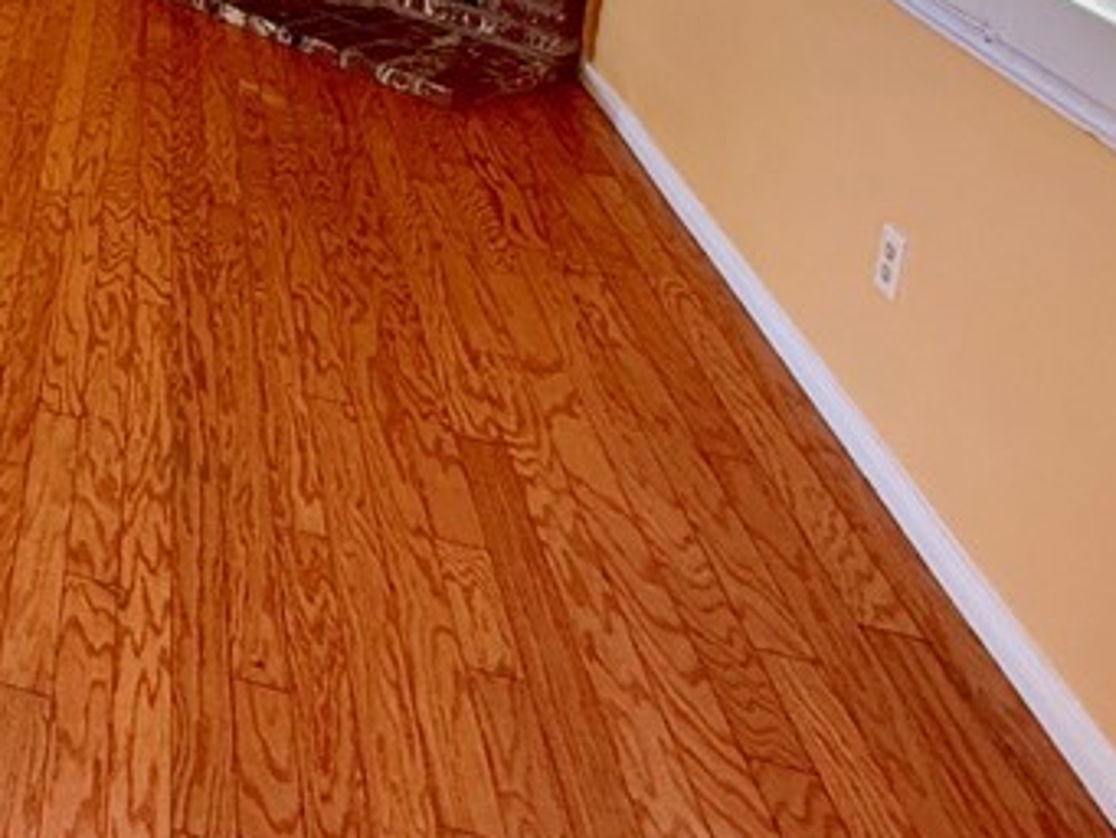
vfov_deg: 29.5
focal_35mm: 42
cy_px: -167
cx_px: -425
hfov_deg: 31.3
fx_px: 1355
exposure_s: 1/60
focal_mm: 2.22
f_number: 2.2
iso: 200
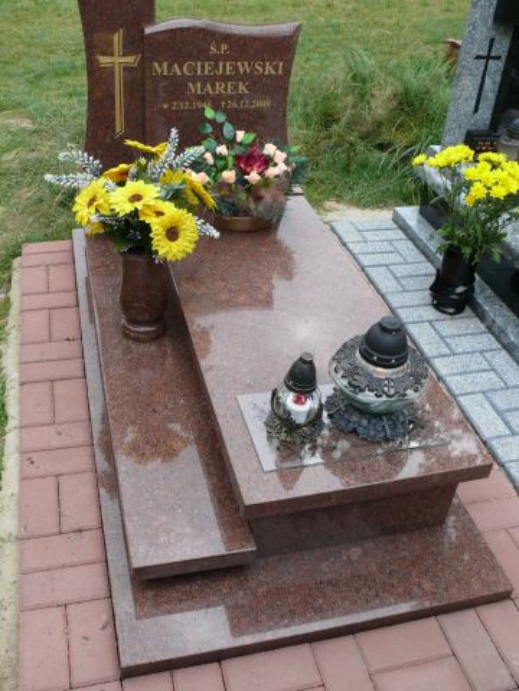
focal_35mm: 35
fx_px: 700
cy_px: 346
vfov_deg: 52.6
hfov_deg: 40.7
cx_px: 260
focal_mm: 7.4
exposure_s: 1/160
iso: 100
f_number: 4
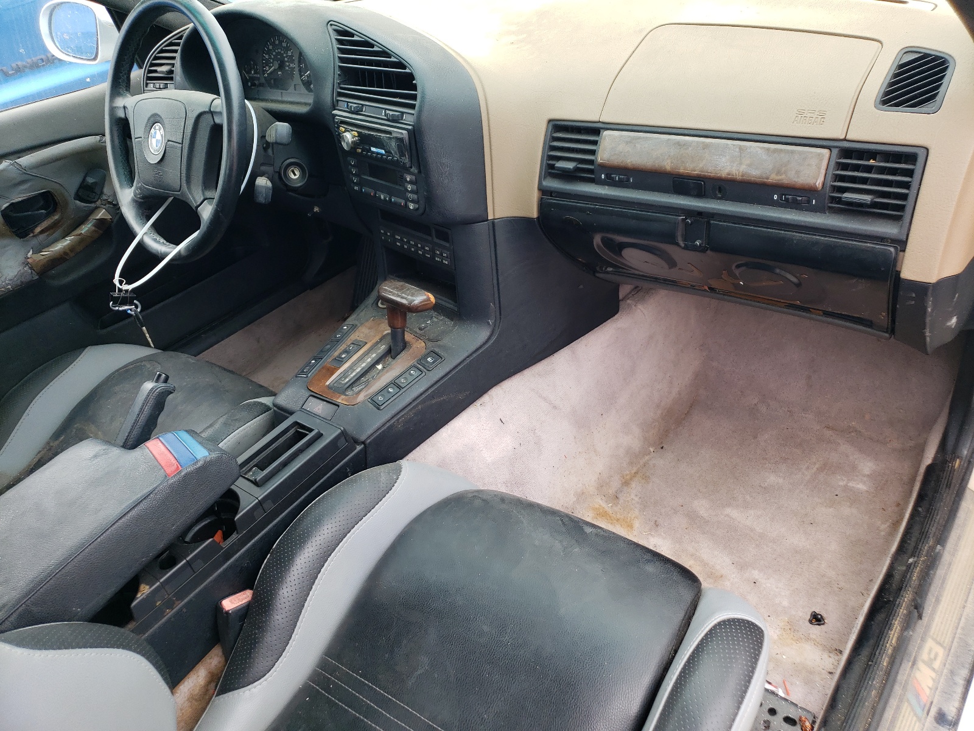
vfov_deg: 53.1
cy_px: 366
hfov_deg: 67.3
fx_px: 732
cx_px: 487
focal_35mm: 26
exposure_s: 1/250
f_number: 1.5
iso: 50
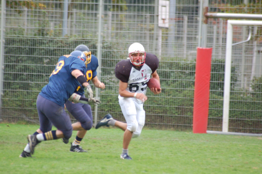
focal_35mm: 450
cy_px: 87
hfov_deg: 4.6
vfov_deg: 3.0
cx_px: 131
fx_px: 3269
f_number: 5.6
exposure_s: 1/250
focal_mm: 300
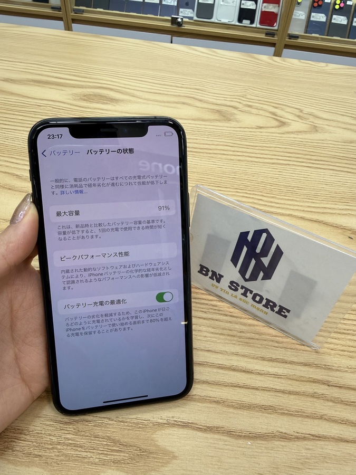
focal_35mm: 24
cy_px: 238
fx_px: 329
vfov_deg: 71.6
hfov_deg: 56.8
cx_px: 178
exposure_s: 1/120
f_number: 2.2
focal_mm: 2.22
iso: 100
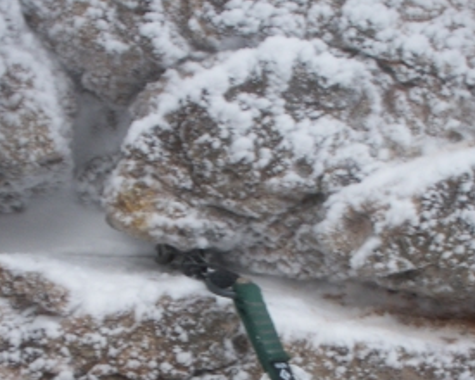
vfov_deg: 17.9
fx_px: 1181
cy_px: 368
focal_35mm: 84
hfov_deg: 22.7
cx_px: 240
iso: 50
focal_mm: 7.7
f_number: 7.1
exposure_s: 1/40
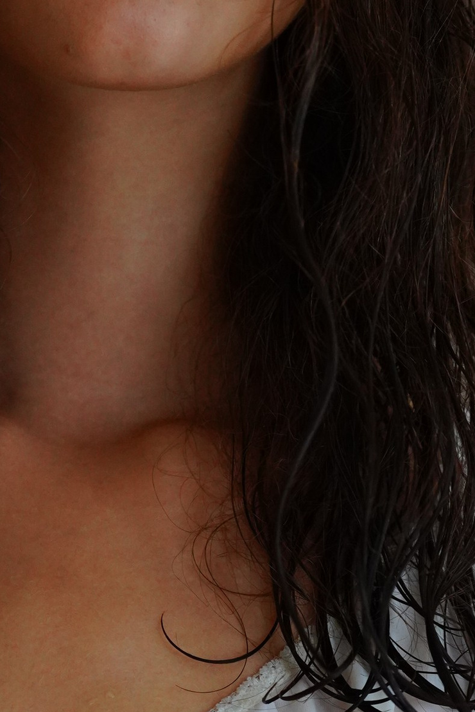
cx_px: 62
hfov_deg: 7.9
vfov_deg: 11.9
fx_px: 3422
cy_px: 422
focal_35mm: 173
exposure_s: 1/125
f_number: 2.8
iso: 2000
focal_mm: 50
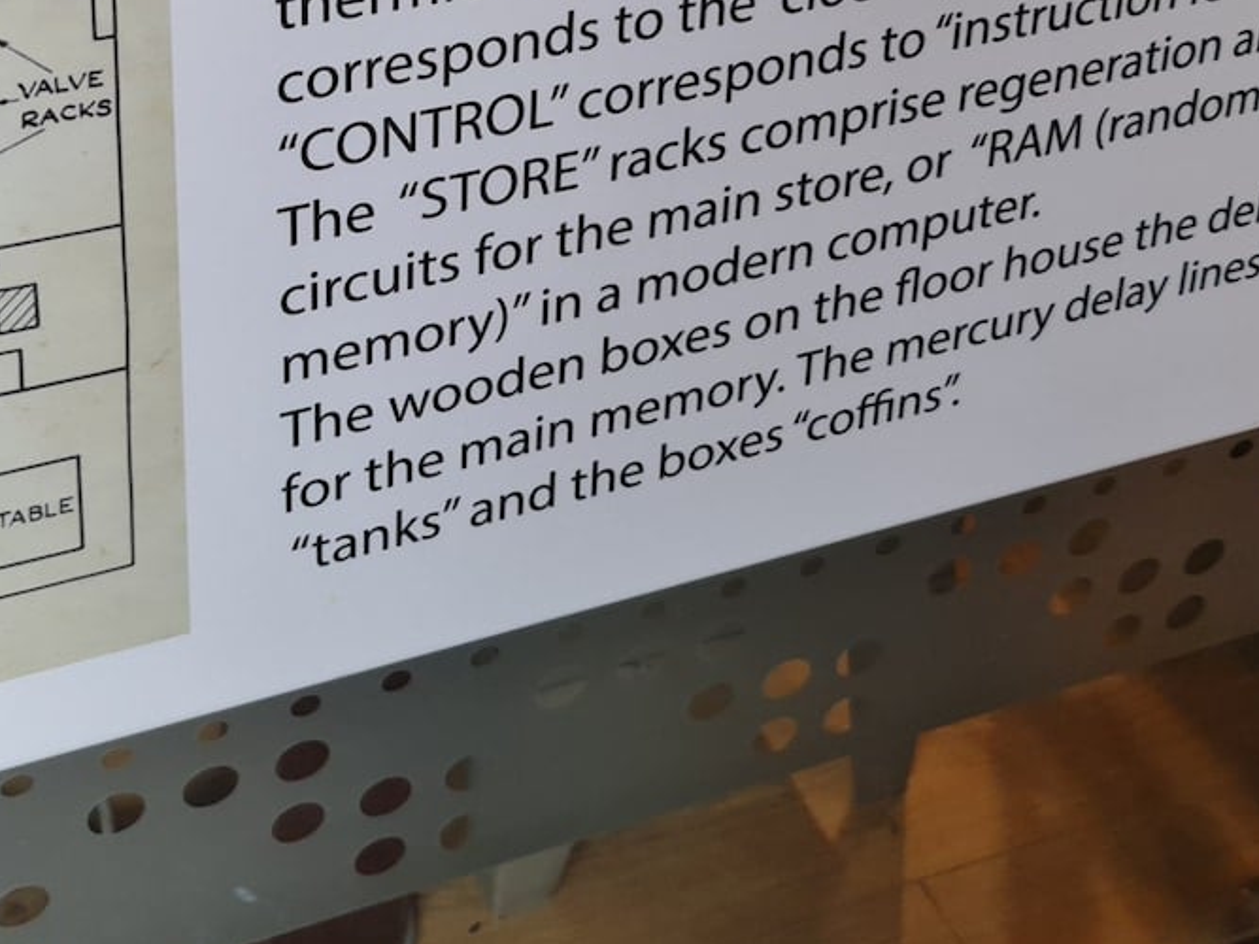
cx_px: 378
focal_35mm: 60
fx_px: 2182
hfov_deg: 31.8
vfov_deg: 22.9
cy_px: -106
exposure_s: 1/100
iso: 200
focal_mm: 7
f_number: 1.8
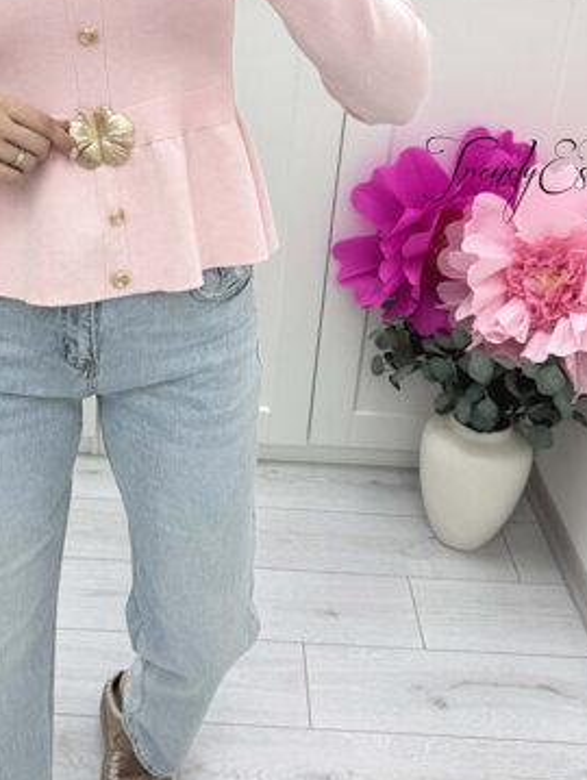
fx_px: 948
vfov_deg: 44.5
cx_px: 159
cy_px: 303
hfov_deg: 33.8
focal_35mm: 42
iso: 64
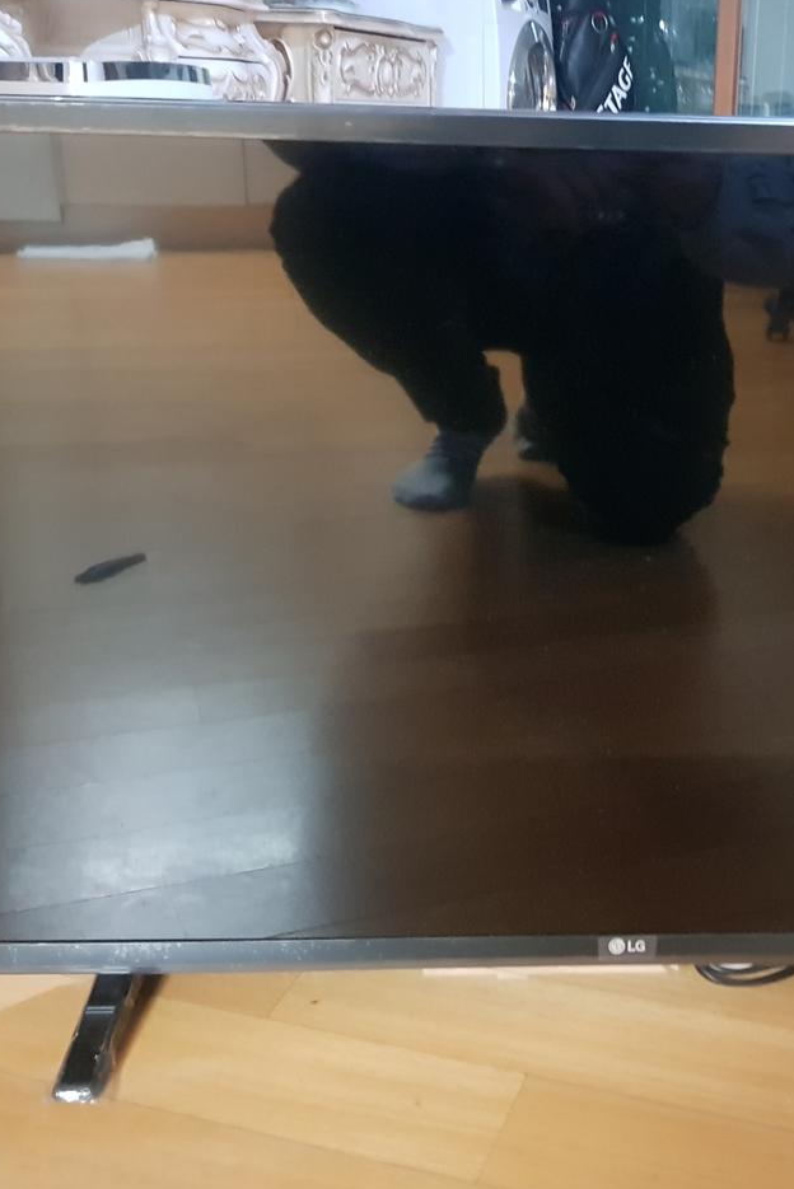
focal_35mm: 37
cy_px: 584
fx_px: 1223
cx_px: 599
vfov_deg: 51.9
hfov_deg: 35.1
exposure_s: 1/10
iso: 800
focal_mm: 4.3
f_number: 1.7
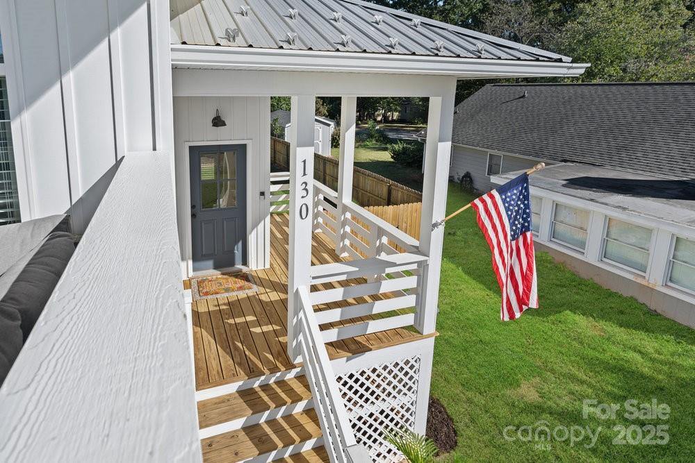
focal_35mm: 16
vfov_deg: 73.8
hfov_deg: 96.7
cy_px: 232
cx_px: 348
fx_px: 309
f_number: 7.1
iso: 100
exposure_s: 1/500
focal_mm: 16
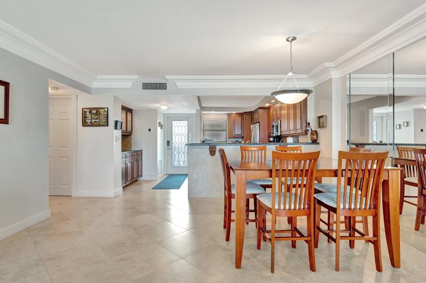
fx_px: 222
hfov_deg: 87.7
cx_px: 207
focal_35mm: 19
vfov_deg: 65.2
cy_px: 141
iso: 400
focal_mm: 17.7
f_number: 8
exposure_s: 1/4
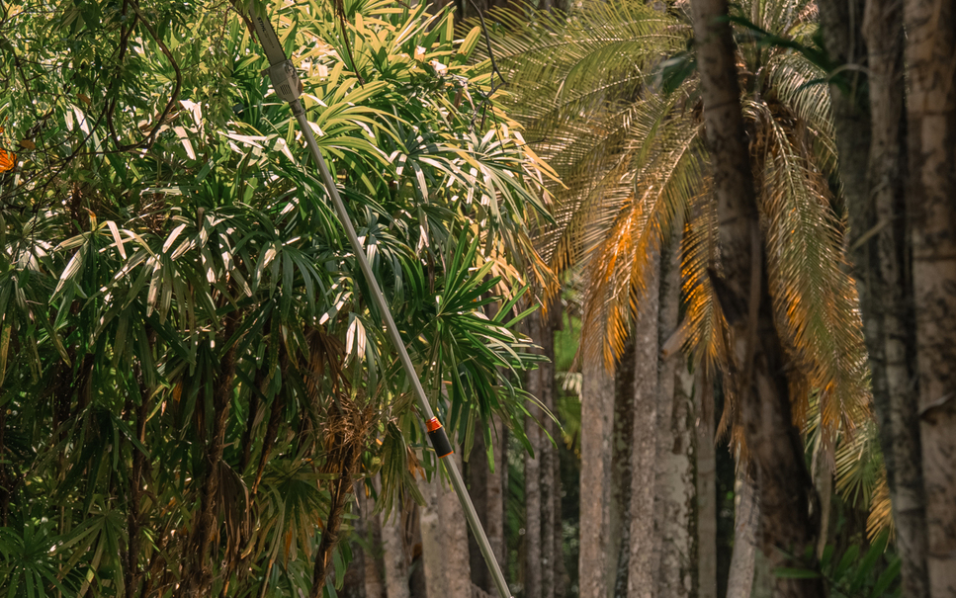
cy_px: 493
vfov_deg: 4.8
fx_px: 7115
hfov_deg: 7.7
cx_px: 483
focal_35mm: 273
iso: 640
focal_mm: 127
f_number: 4
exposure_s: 1/800
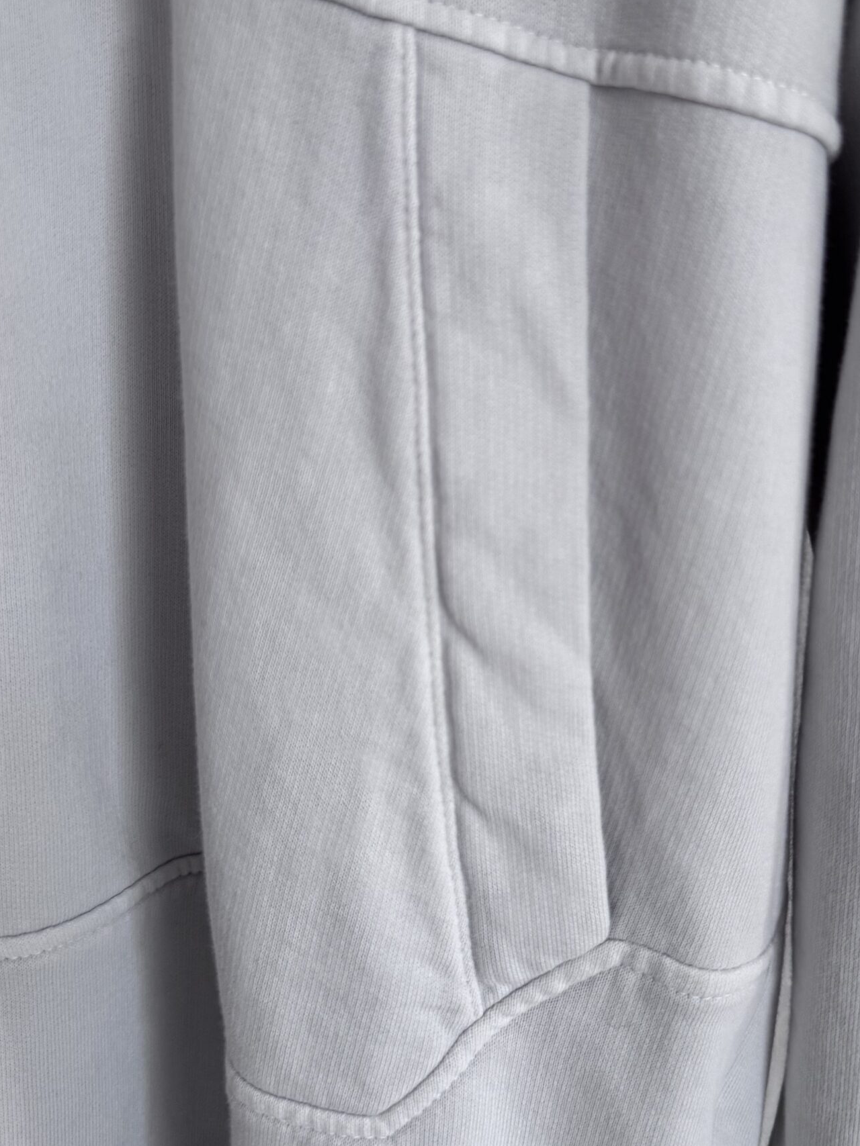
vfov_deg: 51.3
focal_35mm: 36
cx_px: 520
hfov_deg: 39.5
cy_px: 595
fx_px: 1193
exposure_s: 1/121
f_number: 1.78
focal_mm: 6.76
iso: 125
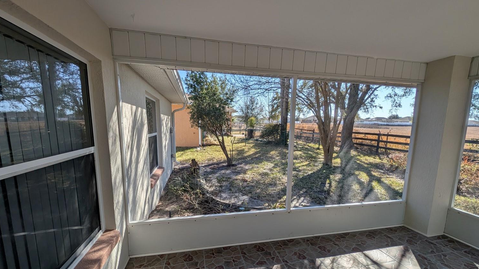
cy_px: 151
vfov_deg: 74.0
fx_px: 178
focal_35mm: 14
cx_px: 238
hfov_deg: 106.8
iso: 42
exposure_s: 1/646
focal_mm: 2.23
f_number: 1.95
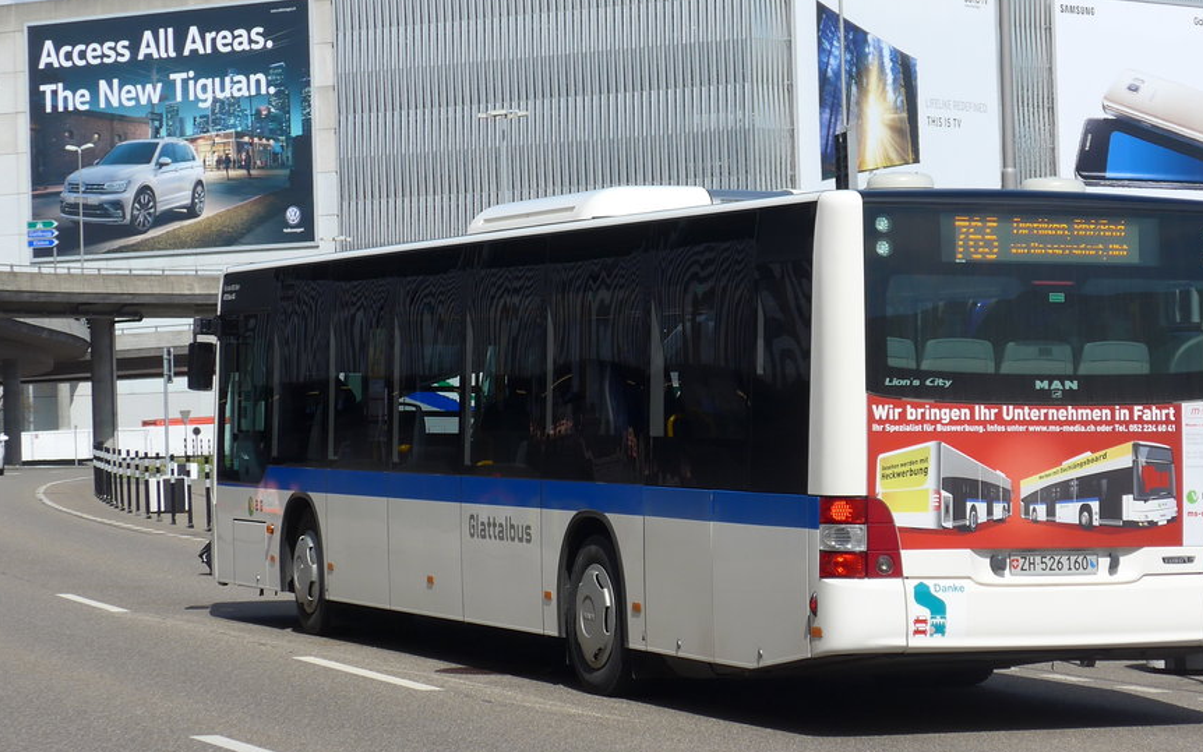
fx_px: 3869
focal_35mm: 118
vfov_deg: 11.1
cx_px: 741
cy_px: 317
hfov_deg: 17.7
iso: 80
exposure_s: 1/800
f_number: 4.4
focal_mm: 16
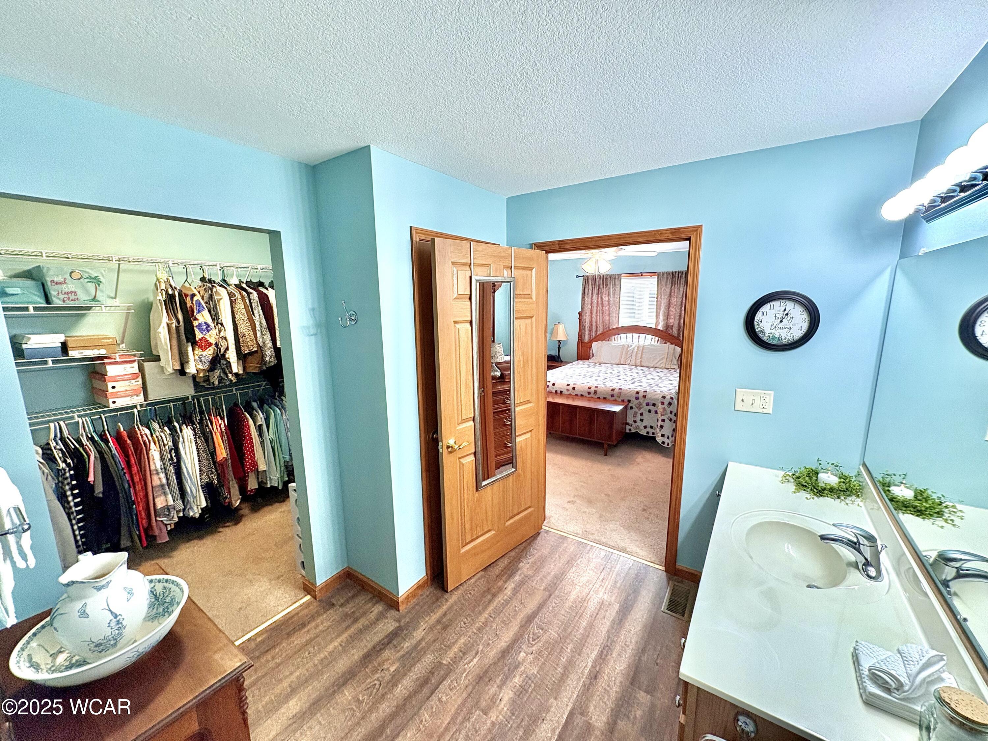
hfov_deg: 102.1
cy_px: 370
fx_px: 400
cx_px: 494
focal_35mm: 14
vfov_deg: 85.7
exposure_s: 1/60
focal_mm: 2.22
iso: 200
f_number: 2.2
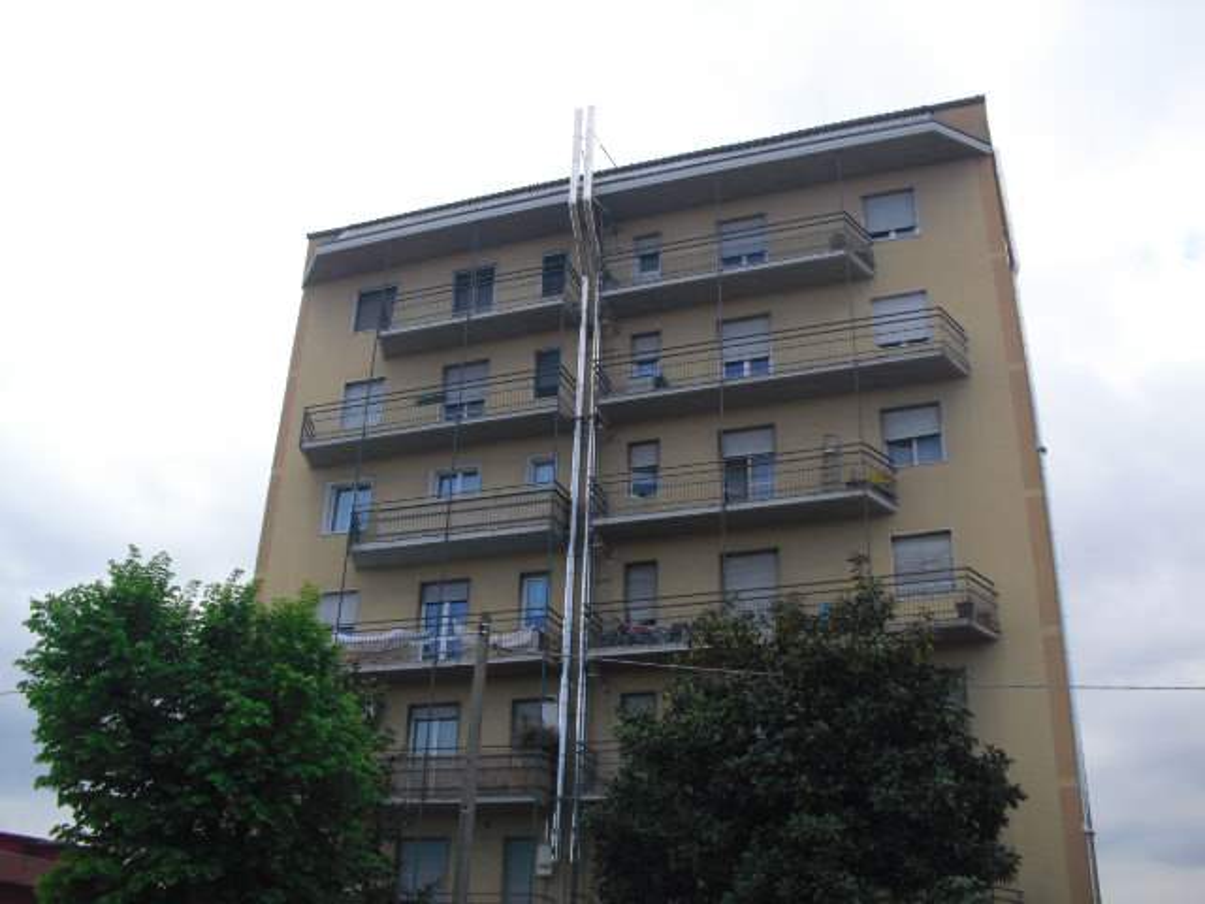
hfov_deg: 51.4
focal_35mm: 36
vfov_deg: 39.7
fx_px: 1253
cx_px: 602
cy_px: 452
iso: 100
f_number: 7.8
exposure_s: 1/160
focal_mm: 6.3
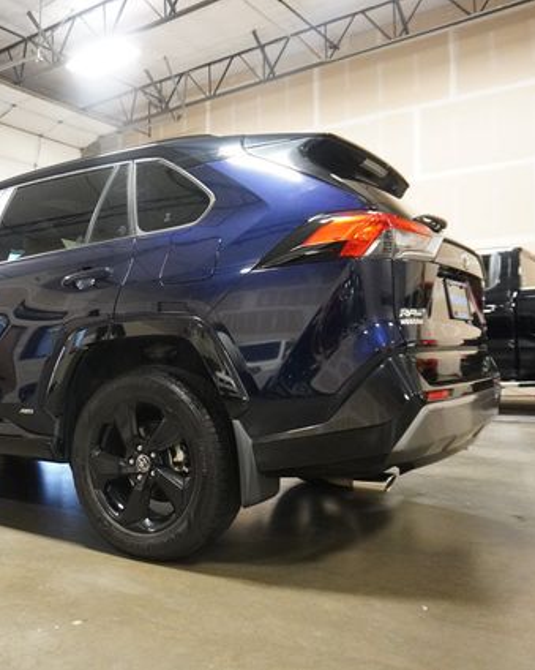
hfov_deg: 42.6
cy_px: 336
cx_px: 164
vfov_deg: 52.9
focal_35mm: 34
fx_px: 673
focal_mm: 16
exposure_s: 1/125
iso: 6400
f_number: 3.5
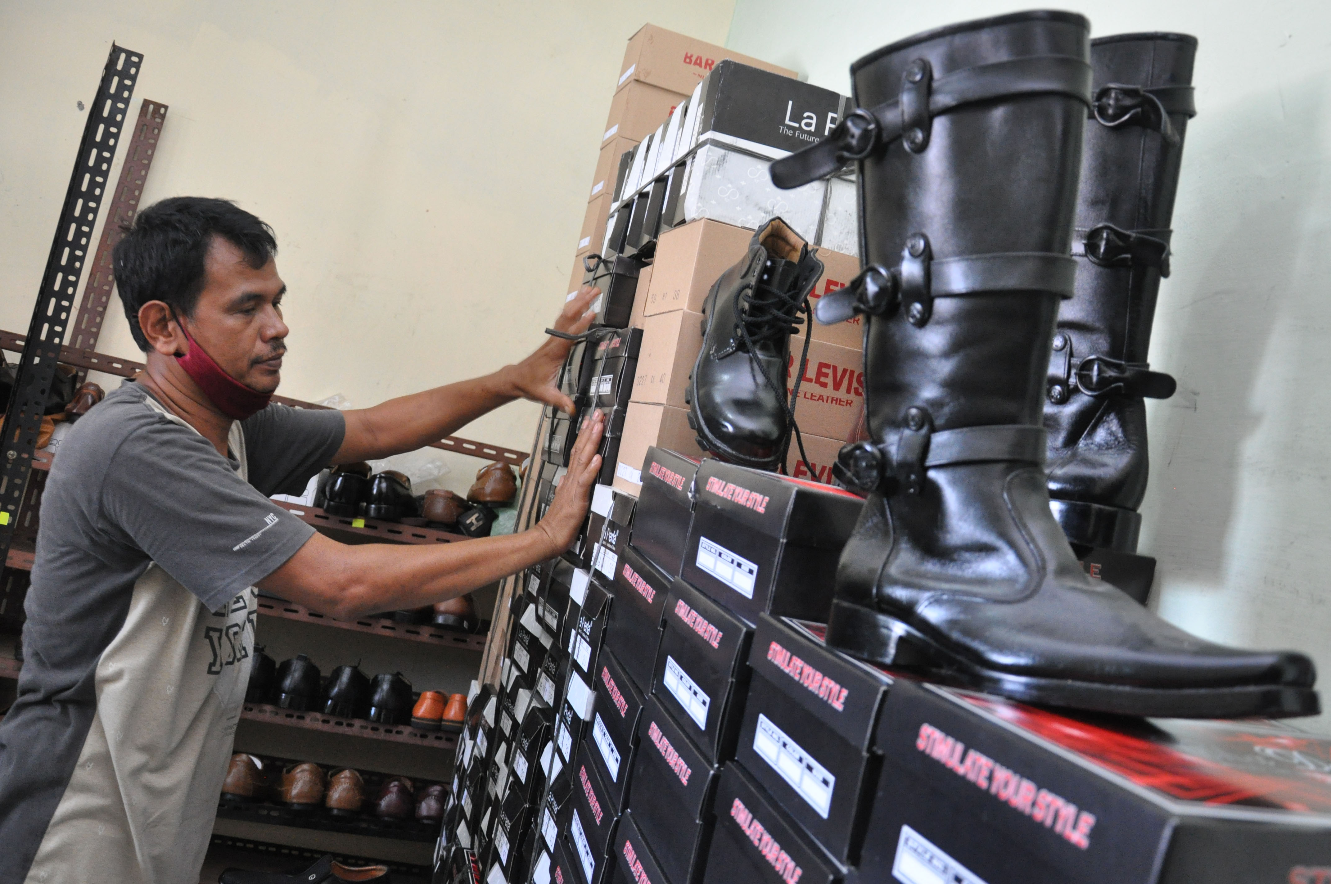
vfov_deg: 47.8
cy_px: 442
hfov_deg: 67.4
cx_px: 666
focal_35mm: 27
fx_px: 997
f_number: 3.5
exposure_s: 1/50
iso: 1600
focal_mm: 18
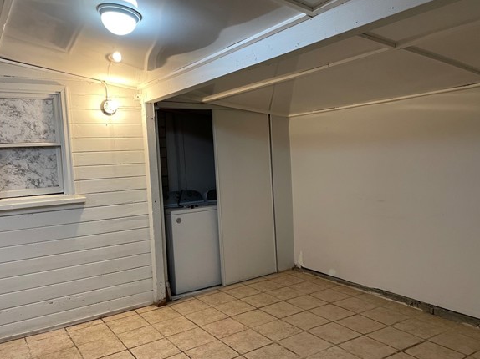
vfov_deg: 48.2
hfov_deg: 61.6
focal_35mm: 29
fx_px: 402
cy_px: 187
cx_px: 219
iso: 320
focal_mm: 4.2
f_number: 1.6
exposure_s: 1/60
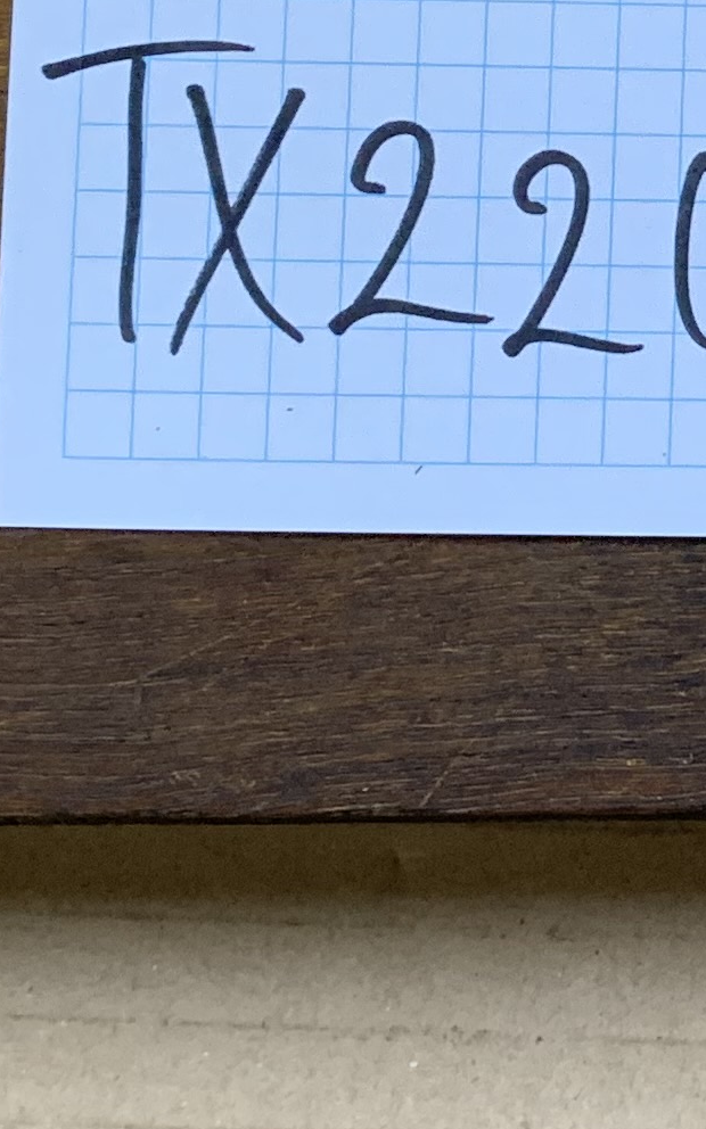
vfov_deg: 18.0
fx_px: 3448
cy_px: -65
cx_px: 1191
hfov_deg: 11.0
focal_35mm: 112
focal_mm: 4.25
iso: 100
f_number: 1.8
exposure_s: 1/60
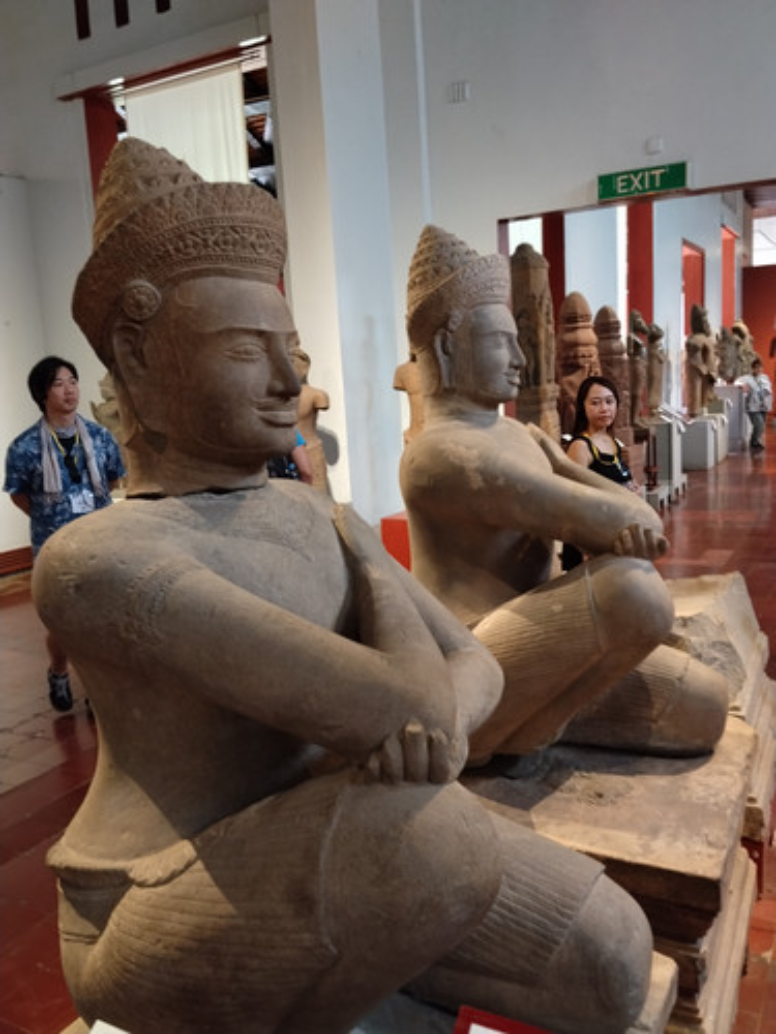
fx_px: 867
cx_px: 388
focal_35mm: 29
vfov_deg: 61.7
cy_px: 517
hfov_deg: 48.2
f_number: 1.8
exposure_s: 1/25
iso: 320
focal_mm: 4.22
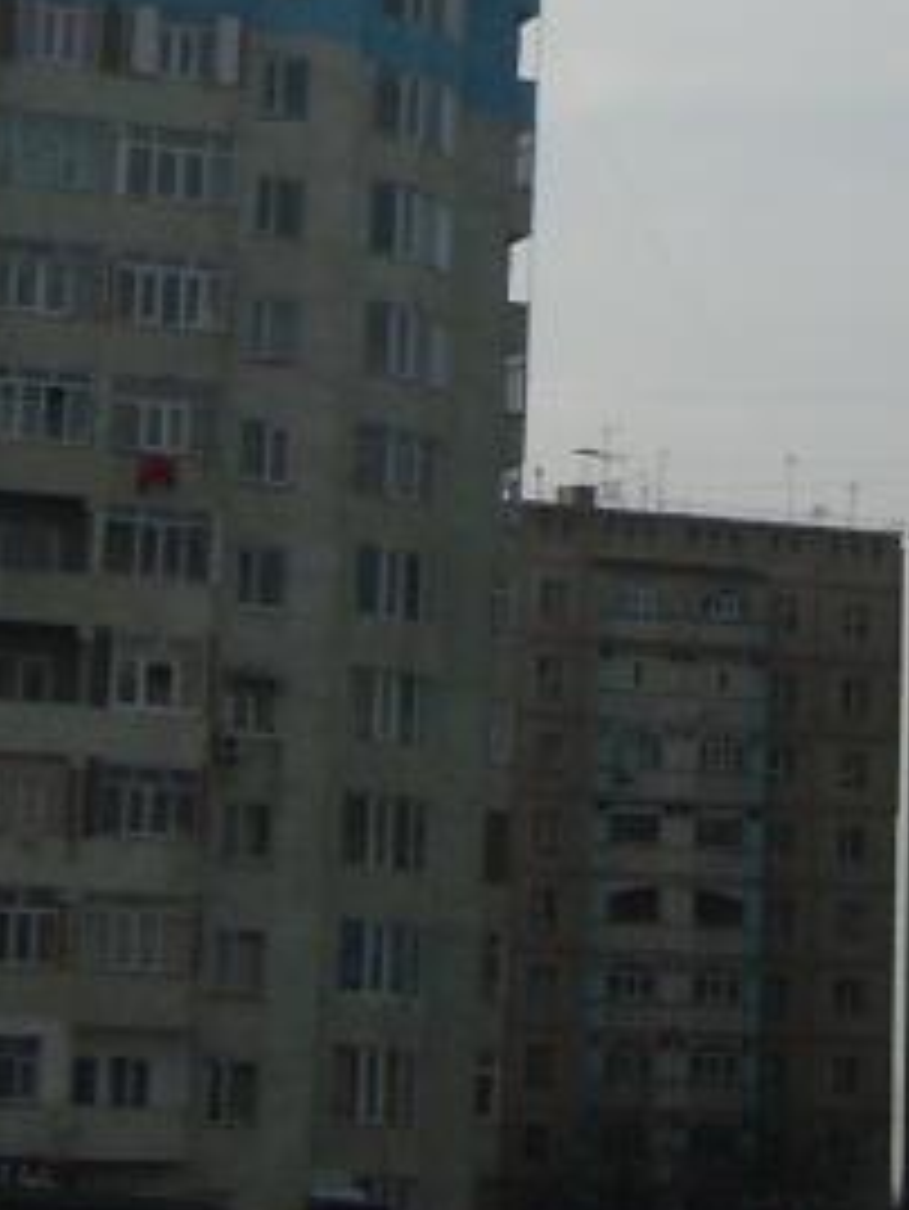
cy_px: -324
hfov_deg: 12.2
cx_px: 860
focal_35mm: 120
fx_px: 4198
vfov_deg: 15.7
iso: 50
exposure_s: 1/521
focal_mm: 5.8
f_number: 7.1
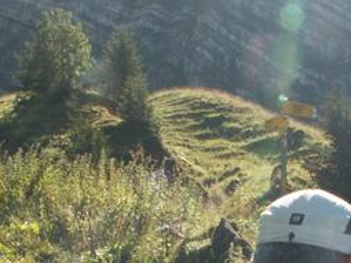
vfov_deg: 16.4
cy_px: 263
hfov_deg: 22.1
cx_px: 255
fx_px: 892
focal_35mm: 88
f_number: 5.6
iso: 50
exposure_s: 1/125
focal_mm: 5.86
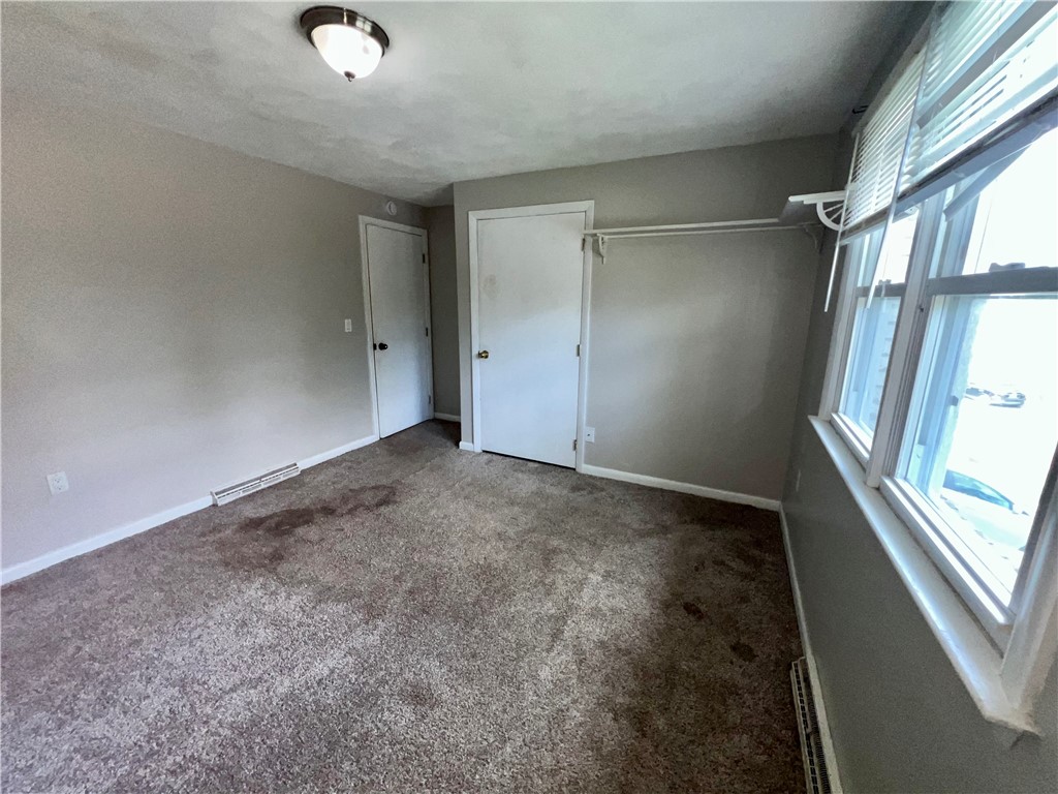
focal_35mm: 13
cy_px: 397
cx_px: 529
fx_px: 397
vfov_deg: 89.9
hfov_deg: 106.2
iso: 125
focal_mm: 1.57
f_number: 1.8
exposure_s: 1/117
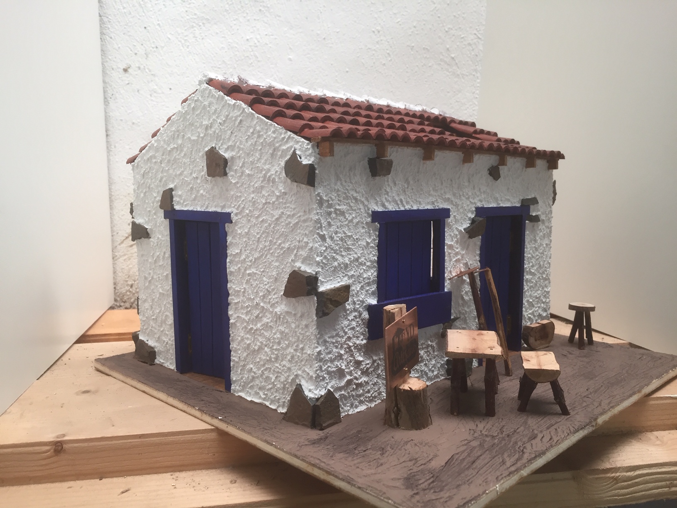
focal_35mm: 29
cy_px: 254
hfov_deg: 61.7
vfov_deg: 48.2
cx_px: 338
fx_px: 567
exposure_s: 1/33
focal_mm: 4.15
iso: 32
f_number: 2.2
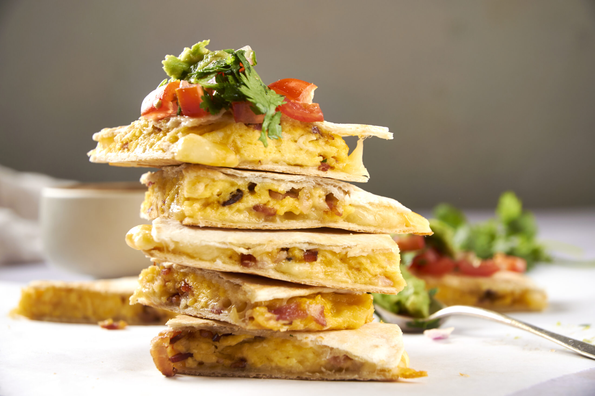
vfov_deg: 13.0
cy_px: 198
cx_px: 298
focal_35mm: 105
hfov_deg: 19.5
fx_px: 1735
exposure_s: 1/100
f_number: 8
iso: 100
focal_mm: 70
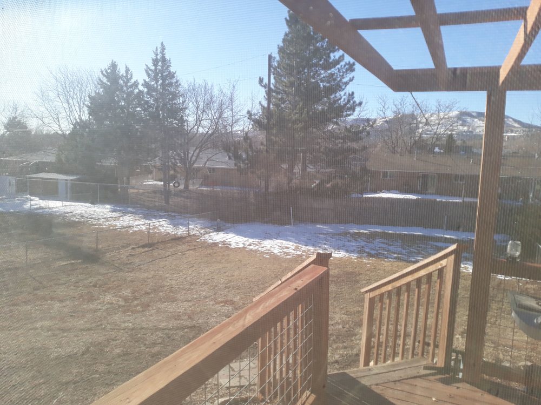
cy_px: 202
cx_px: 270
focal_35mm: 28
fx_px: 438
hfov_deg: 63.4
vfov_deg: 49.7
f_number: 1.7
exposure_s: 1/784
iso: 40
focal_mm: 3.7
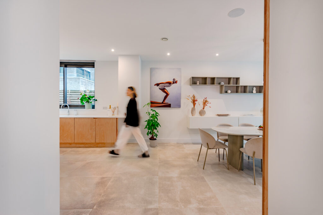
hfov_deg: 93.3
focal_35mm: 17
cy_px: 108
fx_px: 153
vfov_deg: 70.5
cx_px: 162
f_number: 8
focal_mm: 17
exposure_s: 1/4
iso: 125
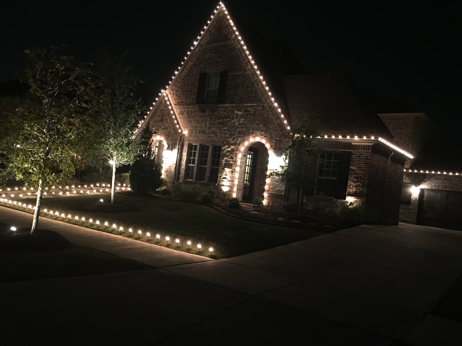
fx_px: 387
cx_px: 231
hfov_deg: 61.7
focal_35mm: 29
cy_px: 173
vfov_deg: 48.2
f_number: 2.2
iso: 100
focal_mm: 4.15
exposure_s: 1/4
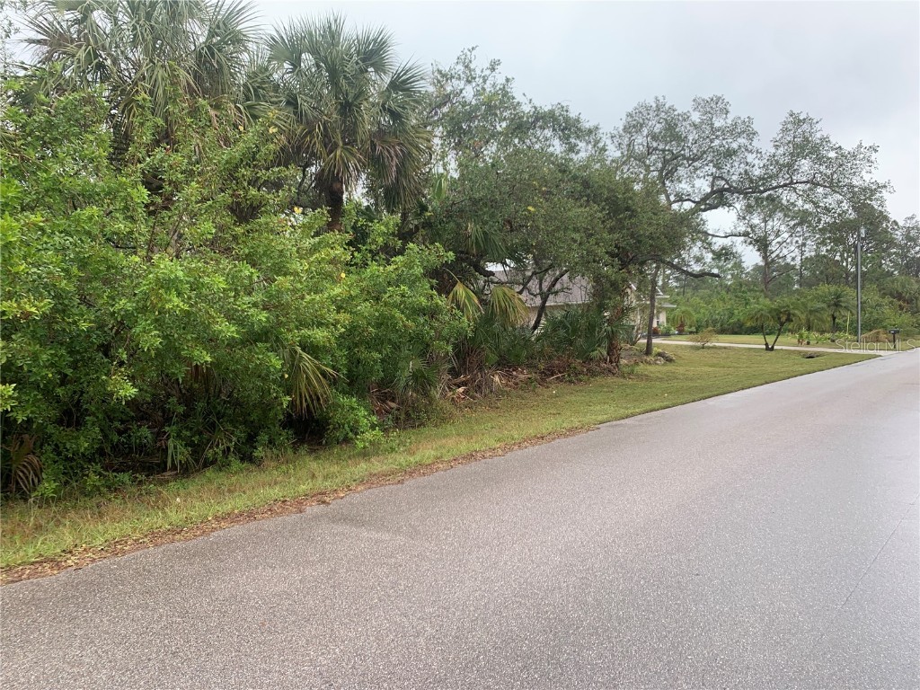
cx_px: 460
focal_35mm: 26
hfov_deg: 67.3
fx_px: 691
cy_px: 345
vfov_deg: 53.1
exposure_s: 1/341
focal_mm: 4.25
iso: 25
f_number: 1.8
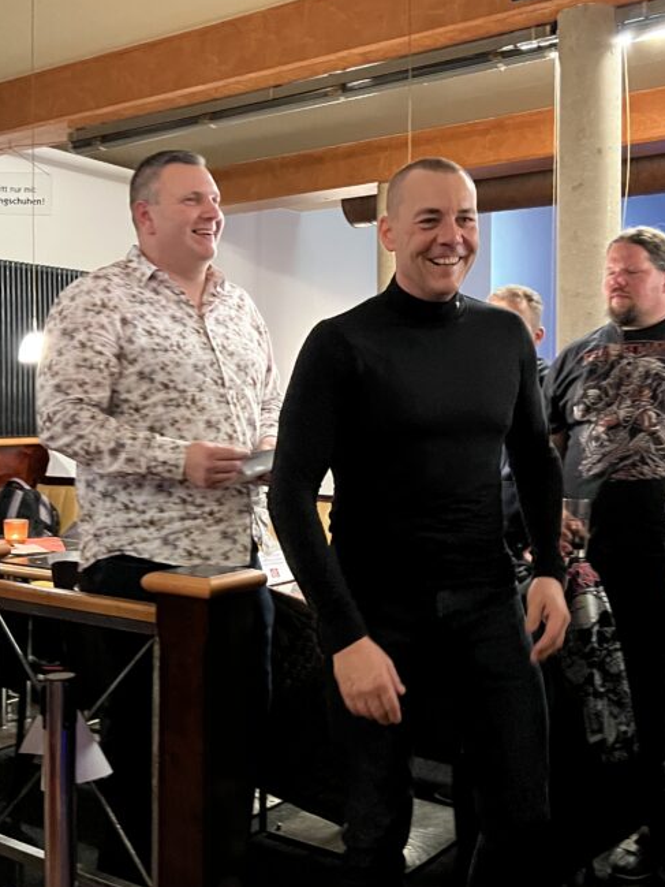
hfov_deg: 35.1
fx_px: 1050
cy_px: 425
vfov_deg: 45.8
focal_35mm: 41
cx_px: 322
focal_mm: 5.7
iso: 640
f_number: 1.5
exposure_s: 1/33
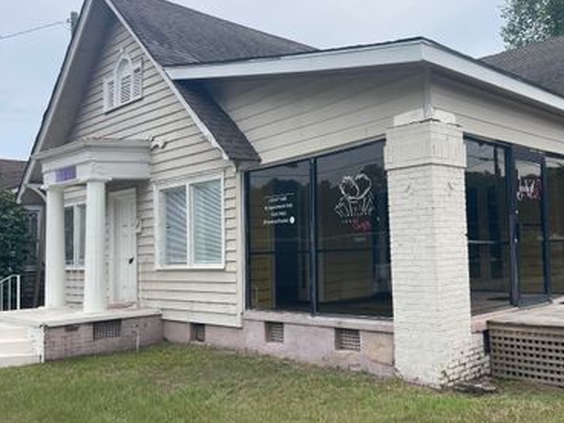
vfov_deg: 41.8
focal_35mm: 34
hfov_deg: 53.0
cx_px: 374
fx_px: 554
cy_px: 208
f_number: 1.6
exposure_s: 1/2123
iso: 32
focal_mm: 5.1
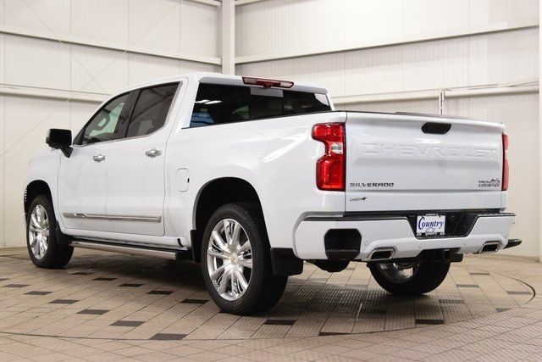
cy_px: 181
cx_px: 271
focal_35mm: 54
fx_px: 813
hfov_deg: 36.9
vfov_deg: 25.1
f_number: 8
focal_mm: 36
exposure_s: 1/60
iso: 1250
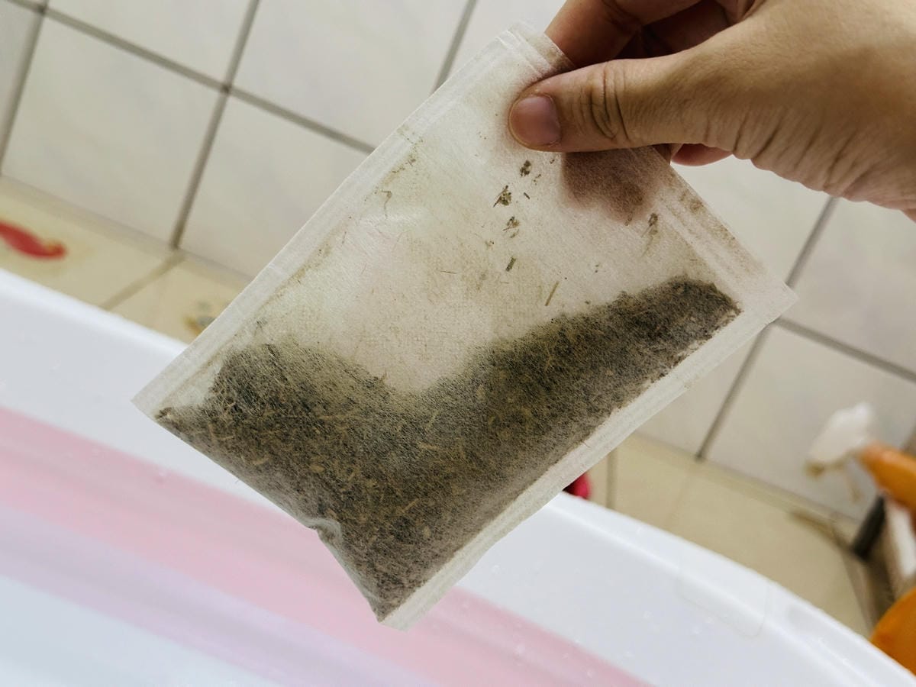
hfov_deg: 39.7
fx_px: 1270
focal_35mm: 48
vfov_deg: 30.3
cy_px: 344
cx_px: 458
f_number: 1.78
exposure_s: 1/40
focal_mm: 6.86
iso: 320
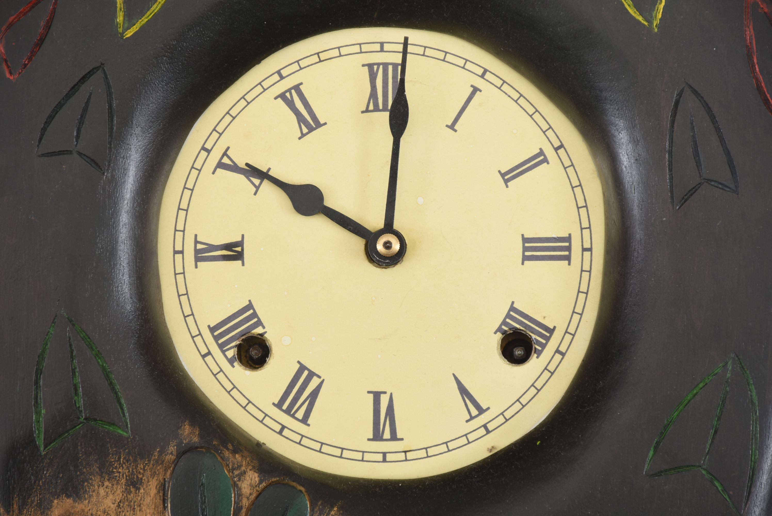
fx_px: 4507
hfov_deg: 9.8
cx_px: 386
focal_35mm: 210
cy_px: 258
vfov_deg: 6.6
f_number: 9
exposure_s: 1/160
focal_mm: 140
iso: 200
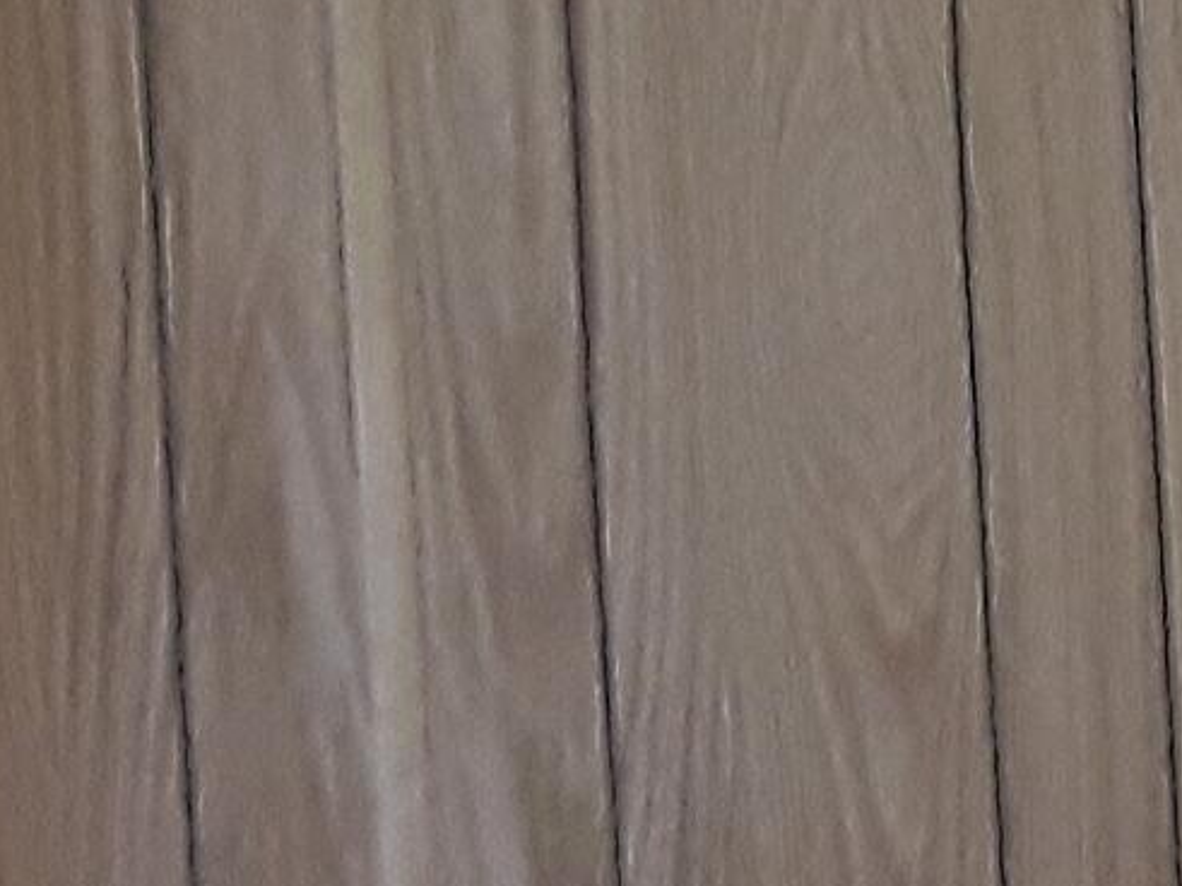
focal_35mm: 165
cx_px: 2121
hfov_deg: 11.2
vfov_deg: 8.3
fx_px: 5633
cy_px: -1165
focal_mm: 2.91
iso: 160
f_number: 1.9
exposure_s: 1/30
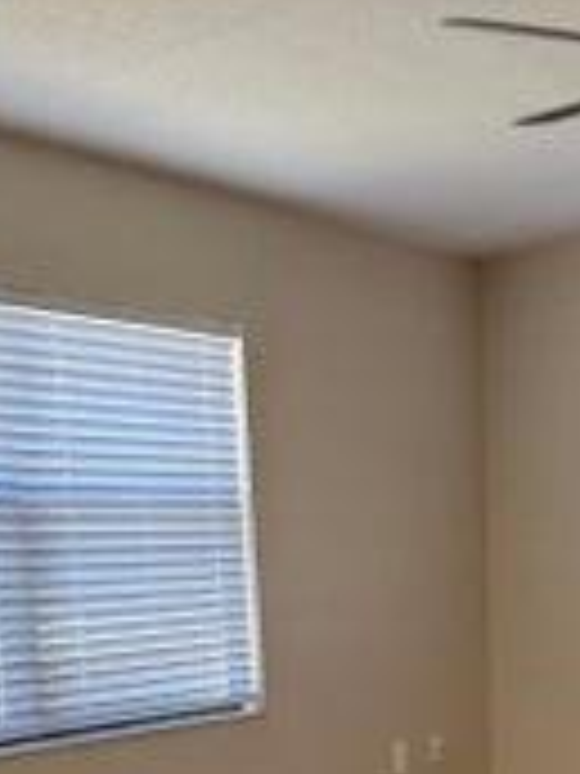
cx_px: 607
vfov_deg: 26.5
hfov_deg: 21.0
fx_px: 1497
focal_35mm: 67
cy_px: 873
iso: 200
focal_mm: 6.76
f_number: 1.78
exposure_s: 1/121
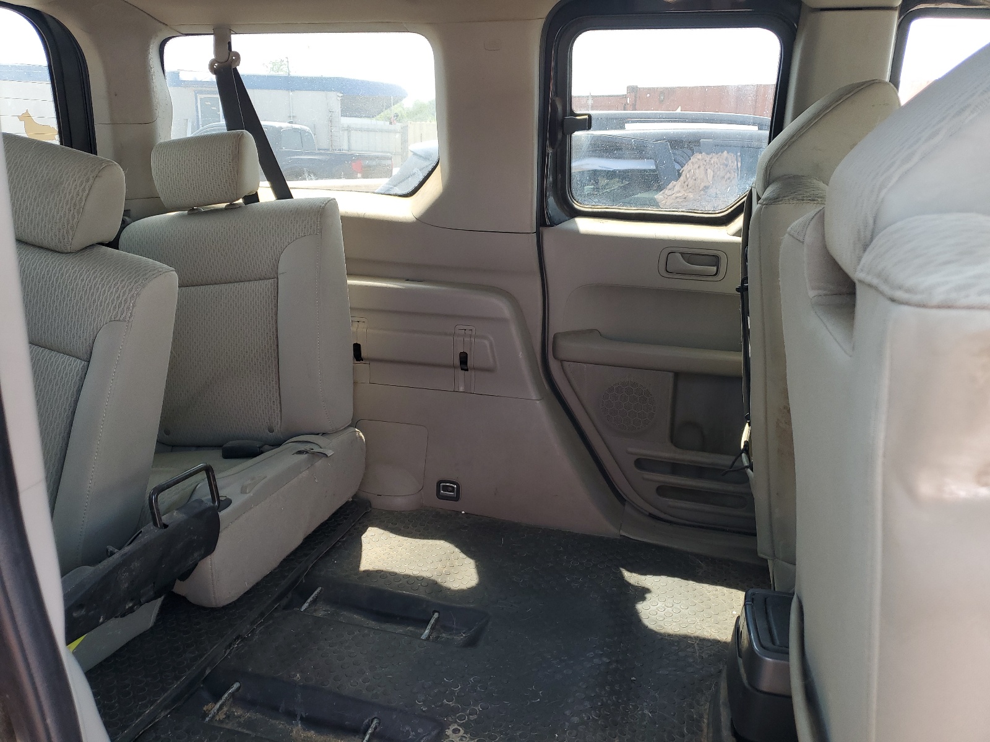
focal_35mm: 26
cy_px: 371
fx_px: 744
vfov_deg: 53.1
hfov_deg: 67.3
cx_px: 495
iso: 50
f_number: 1.5
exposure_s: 1/147
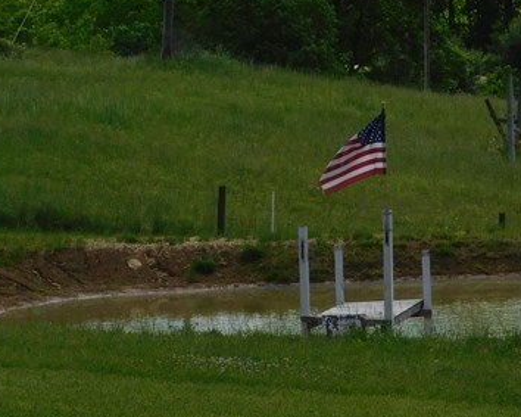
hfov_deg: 5.1
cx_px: 521
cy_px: 192
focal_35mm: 378
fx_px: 5827
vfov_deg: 4.1
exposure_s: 1/800
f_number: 5
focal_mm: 23.7
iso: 125
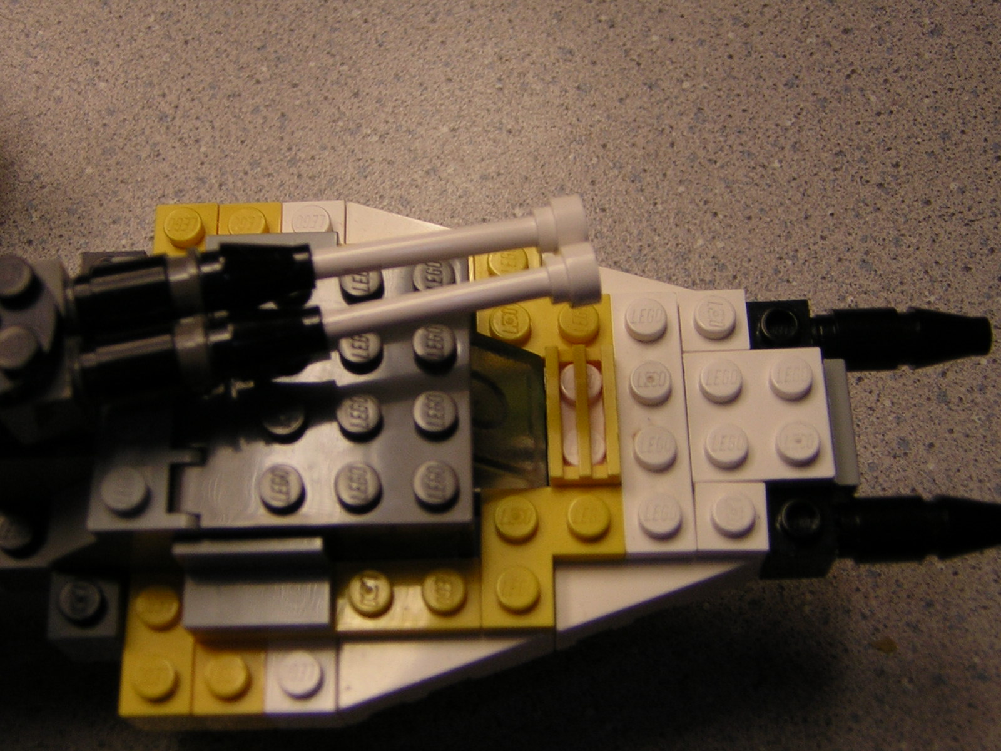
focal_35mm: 51
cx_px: 500
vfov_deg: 28.6
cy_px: 376
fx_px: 1475
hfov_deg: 37.5
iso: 50
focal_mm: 6.6
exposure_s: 1/30
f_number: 3.1
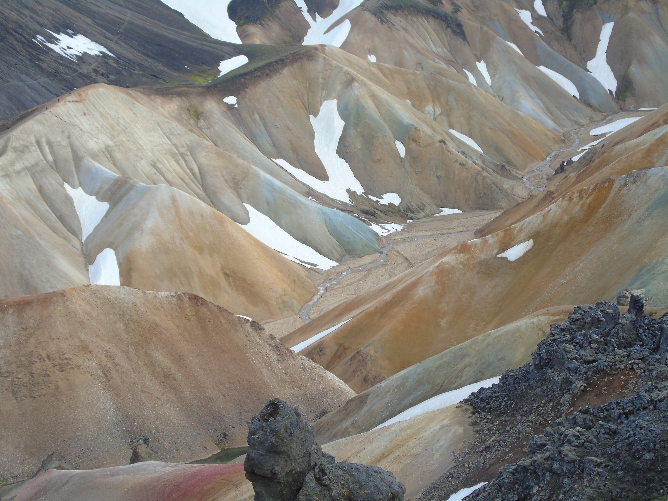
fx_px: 1814
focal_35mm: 94
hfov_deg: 20.9
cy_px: 250
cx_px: 334
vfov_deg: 15.7
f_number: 4.3
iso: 80
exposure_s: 1/250
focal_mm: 17
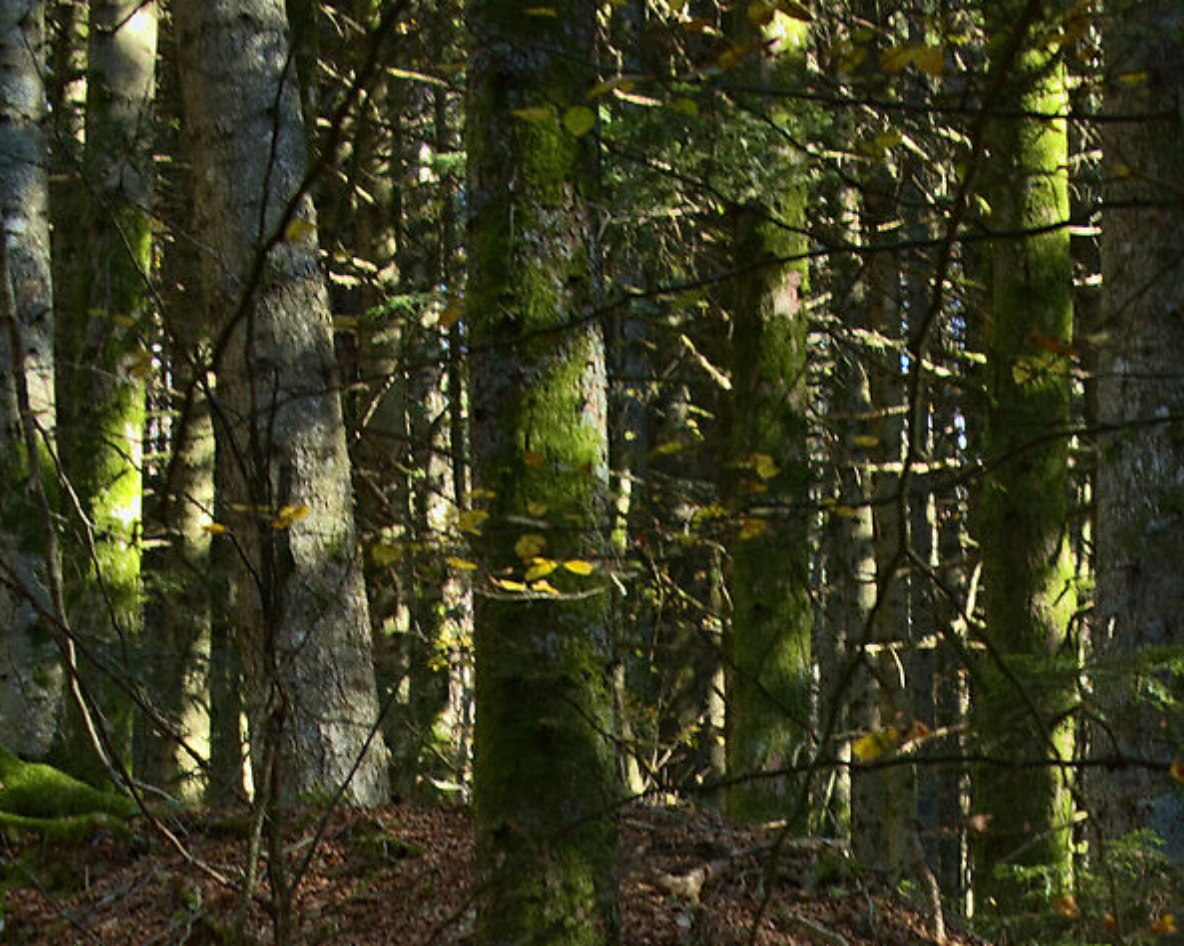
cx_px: 769
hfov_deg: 6.8
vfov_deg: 5.4
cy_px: 1581
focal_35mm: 285
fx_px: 9984
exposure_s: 1/30
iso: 320
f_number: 5.6
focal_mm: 50
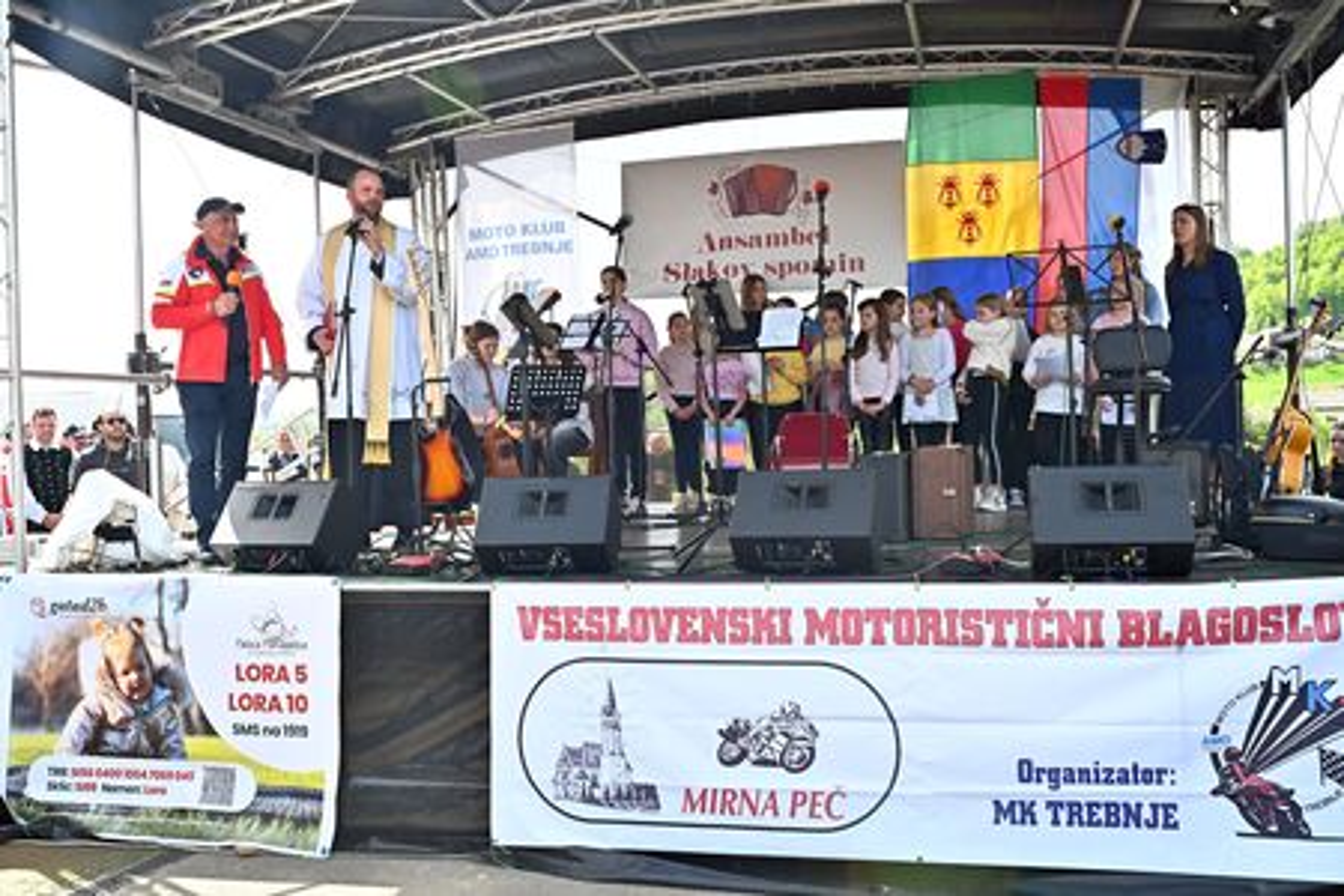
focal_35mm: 35
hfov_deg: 54.4
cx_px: 672
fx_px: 1307
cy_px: 448
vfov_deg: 37.9
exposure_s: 1/400
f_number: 14
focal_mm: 35
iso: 1600
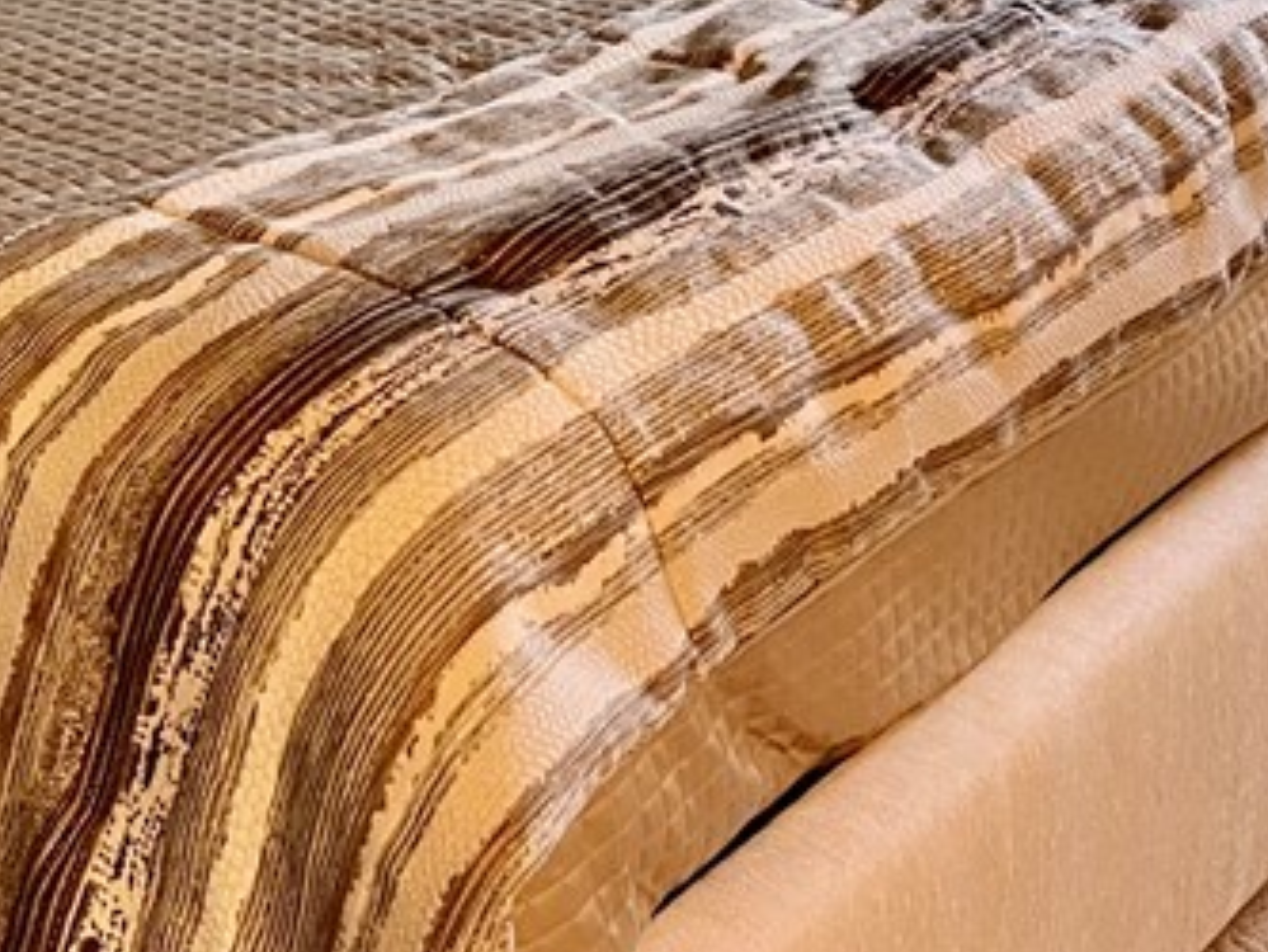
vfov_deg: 17.2
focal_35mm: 80
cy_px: -327
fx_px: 2931
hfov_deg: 24.4
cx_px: 689
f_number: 1.5
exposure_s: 1/60
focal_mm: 5.7
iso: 250
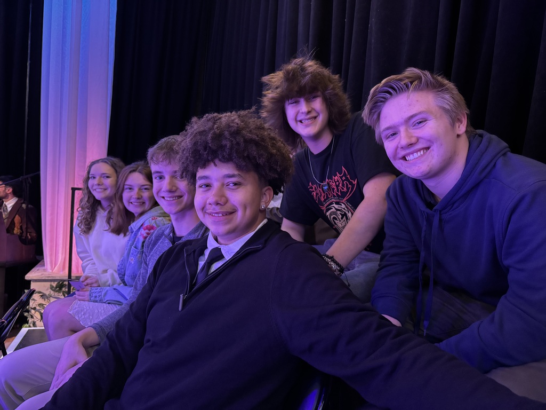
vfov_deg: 56.8
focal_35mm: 24
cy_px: 205
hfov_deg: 71.6
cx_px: 273
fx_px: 379
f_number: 1.78
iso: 1000
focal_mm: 6.76
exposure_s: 1/30
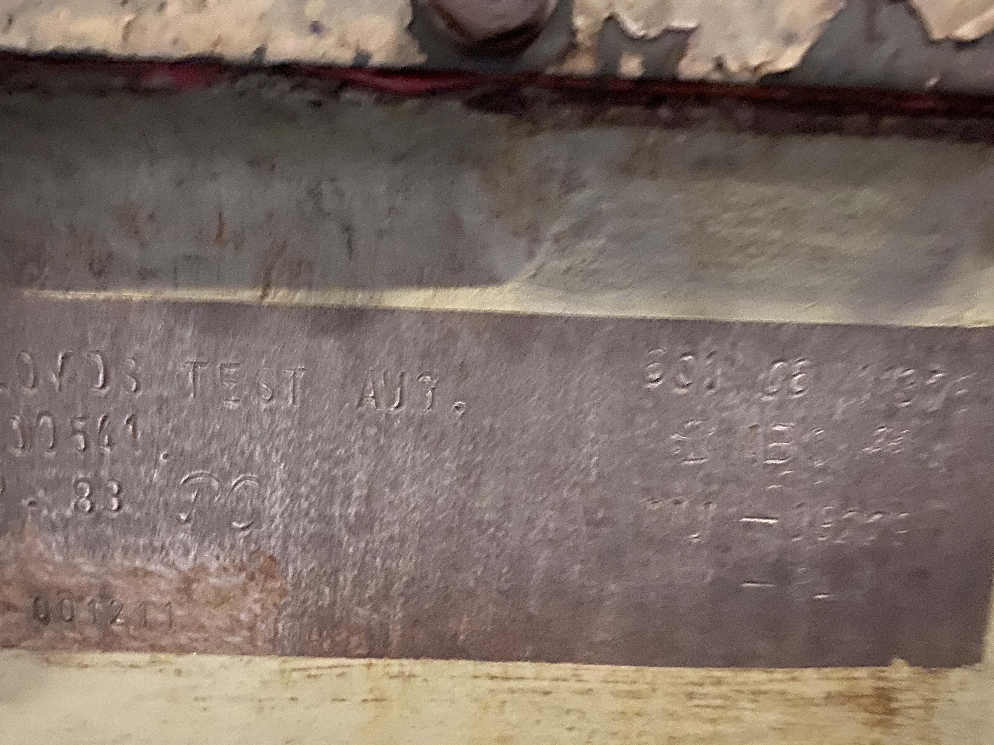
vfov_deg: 42.8
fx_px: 948
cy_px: 441
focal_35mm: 33
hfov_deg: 55.3
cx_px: 455
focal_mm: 4.25
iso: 800
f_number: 1.8
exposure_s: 1/8
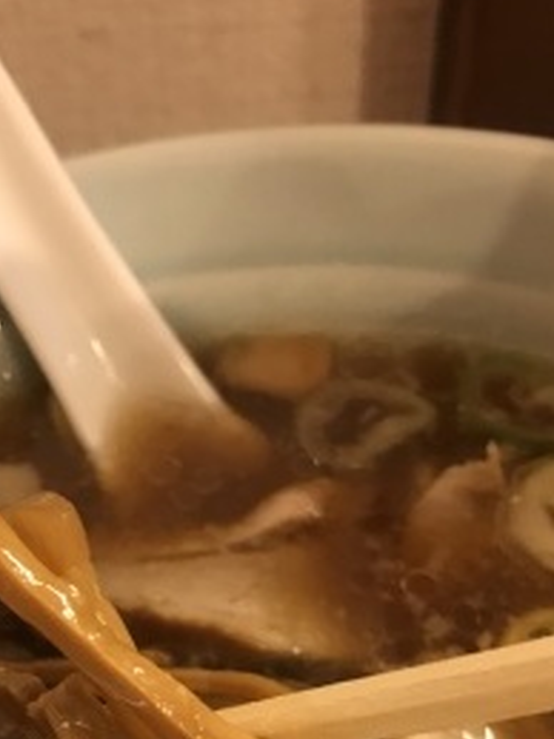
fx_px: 1153
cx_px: 147
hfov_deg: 26.7
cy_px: 679
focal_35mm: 54
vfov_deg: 33.5
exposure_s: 1/15
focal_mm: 3.99
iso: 64
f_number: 1.8
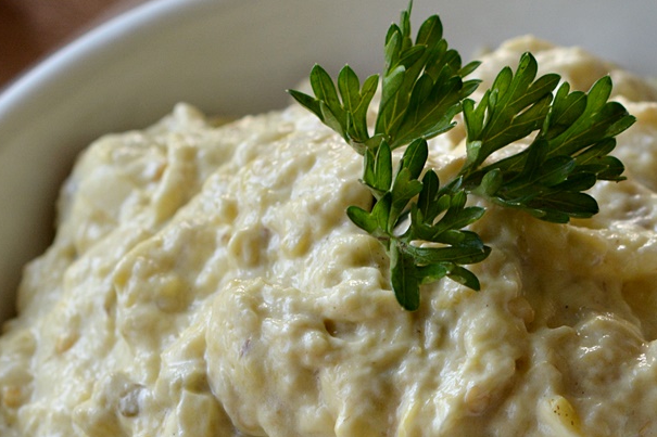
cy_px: 344
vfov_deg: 5.8
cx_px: 472
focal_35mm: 238
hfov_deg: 8.6
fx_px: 4342
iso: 400
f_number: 6.3
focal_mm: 60
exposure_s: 1/125
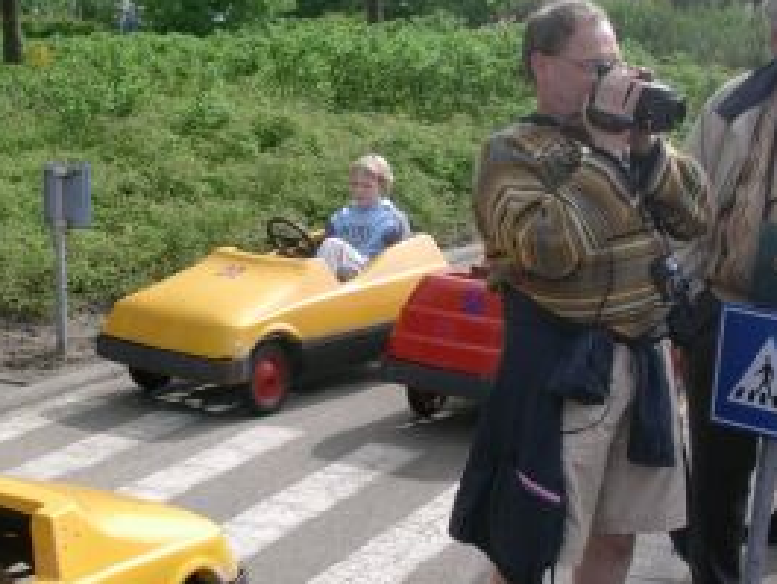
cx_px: 223
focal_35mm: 67
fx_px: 1505
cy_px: 361
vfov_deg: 21.9
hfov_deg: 28.6
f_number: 5.8
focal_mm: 6.7
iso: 70
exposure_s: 1/186
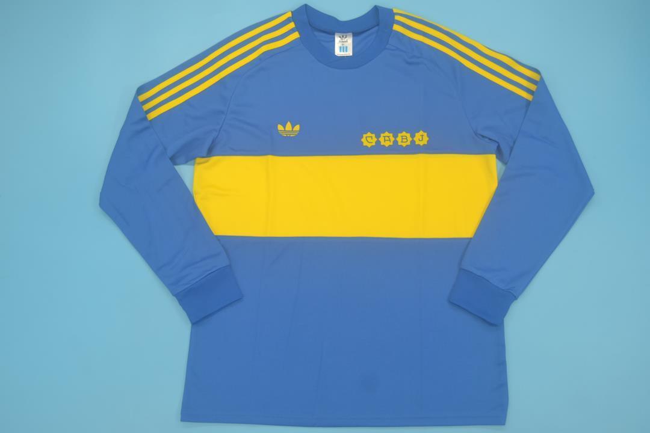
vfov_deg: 36.9
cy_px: 216
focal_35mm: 36
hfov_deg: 53.1
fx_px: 650
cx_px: 325
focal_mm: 24
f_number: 4
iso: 200
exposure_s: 1/80
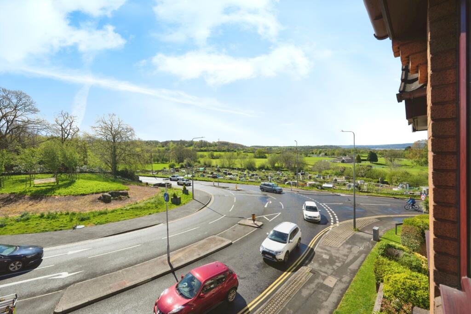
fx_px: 183
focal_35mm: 14
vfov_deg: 81.2
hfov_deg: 104.2
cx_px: 236
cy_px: 157
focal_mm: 14
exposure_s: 1/800
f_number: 7.1
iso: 250
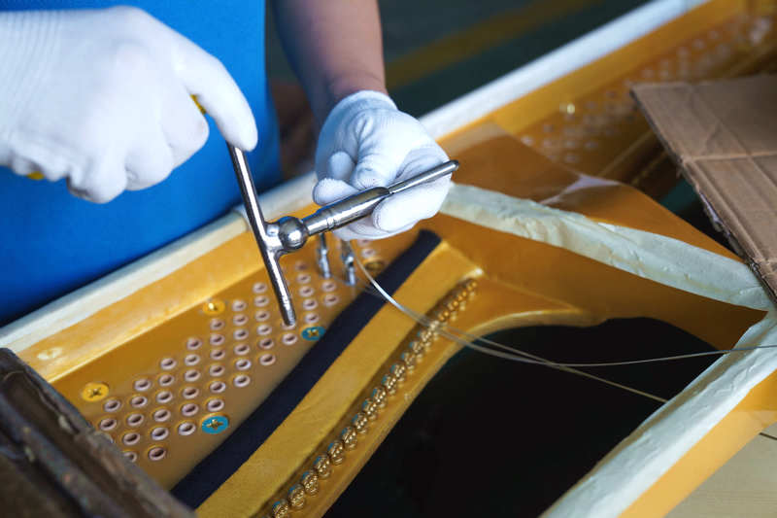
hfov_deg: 40.4
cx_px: 388
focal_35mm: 49
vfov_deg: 27.5
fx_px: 1057
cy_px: 259
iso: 640
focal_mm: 49
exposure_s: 1/160
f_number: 4
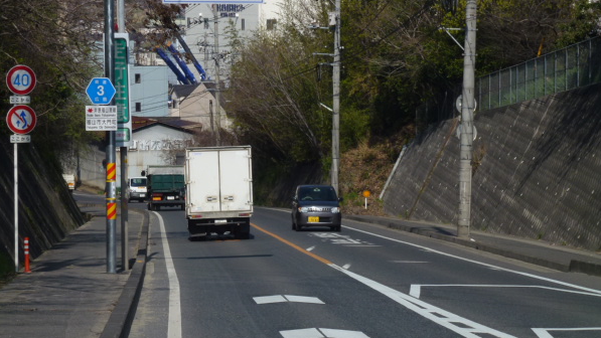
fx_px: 2104
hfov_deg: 16.3
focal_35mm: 132
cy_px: 151
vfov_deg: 9.2
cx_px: 289
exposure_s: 1/1000
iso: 100
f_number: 5.1
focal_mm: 20.2
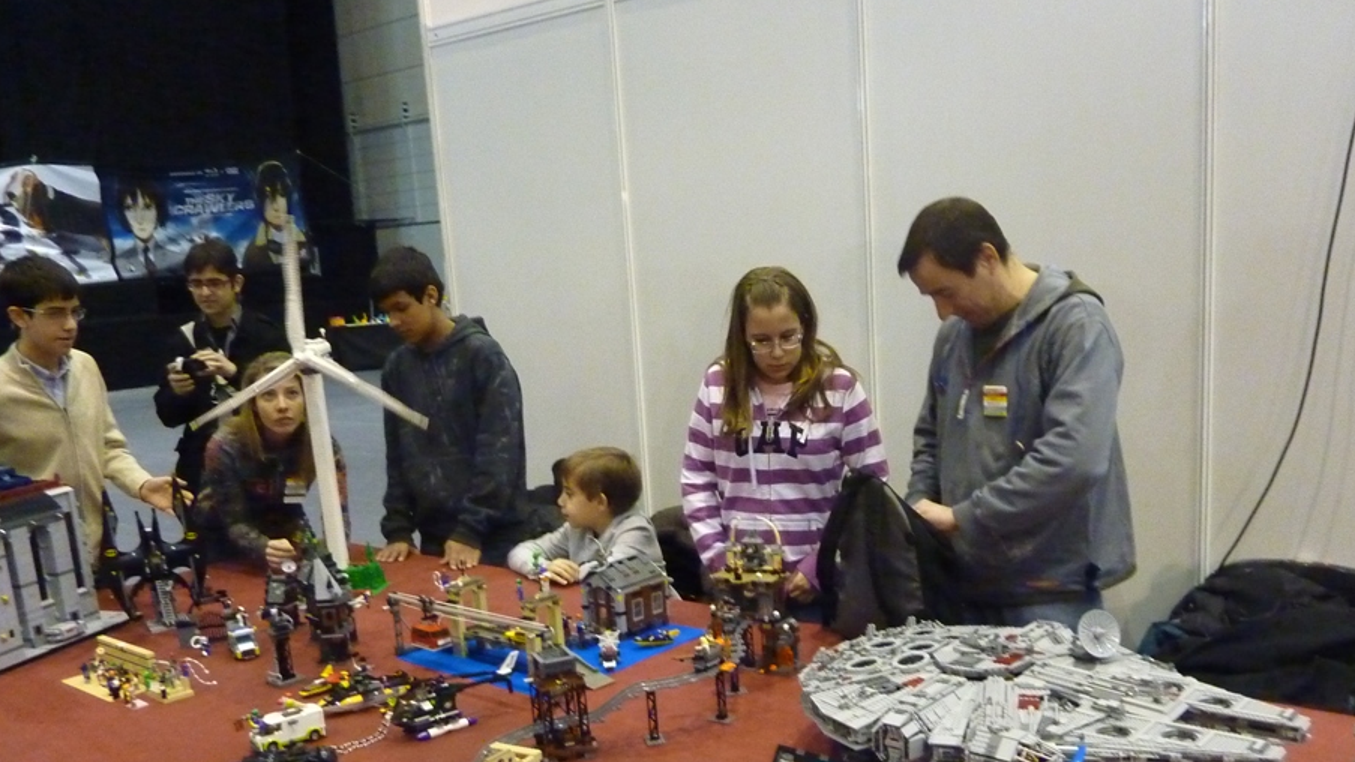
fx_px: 1186
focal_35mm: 33
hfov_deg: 59.4
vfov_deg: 35.0
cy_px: 548
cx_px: 744
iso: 800
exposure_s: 1/30
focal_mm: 4.1
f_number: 3.3
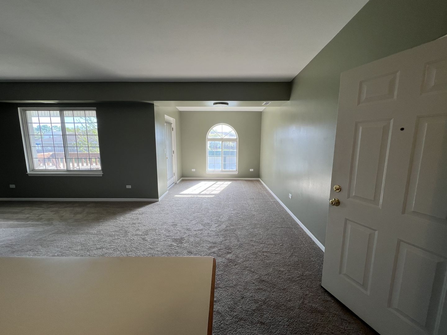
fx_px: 168
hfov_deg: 106.2
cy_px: 168
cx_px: 224
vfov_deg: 89.9
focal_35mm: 13
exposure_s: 1/120
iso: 50
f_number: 1.8
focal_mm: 1.57
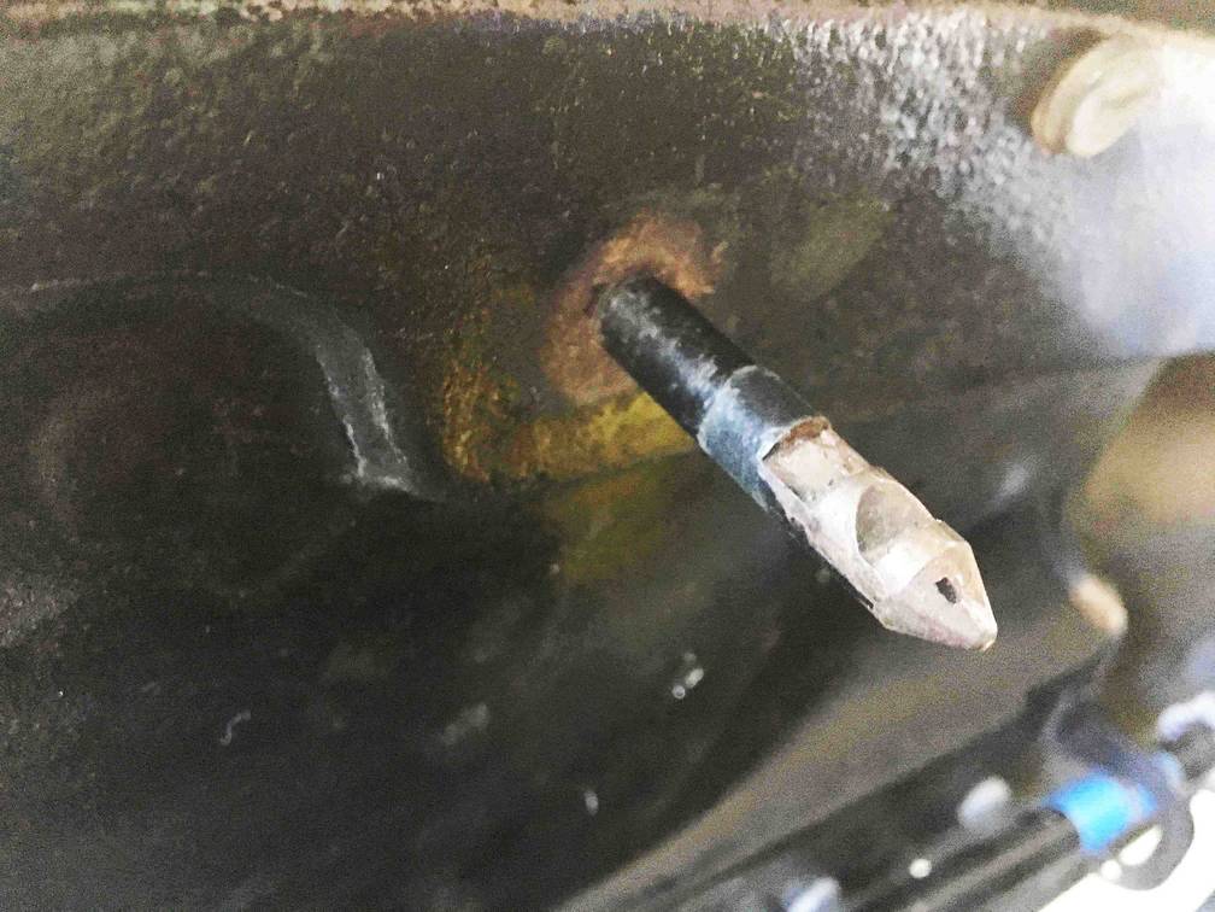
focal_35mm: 29
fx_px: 1018
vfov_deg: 48.2
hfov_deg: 61.7
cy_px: 456
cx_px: 608
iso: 1000
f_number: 2.2
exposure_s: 1/15
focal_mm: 4.15
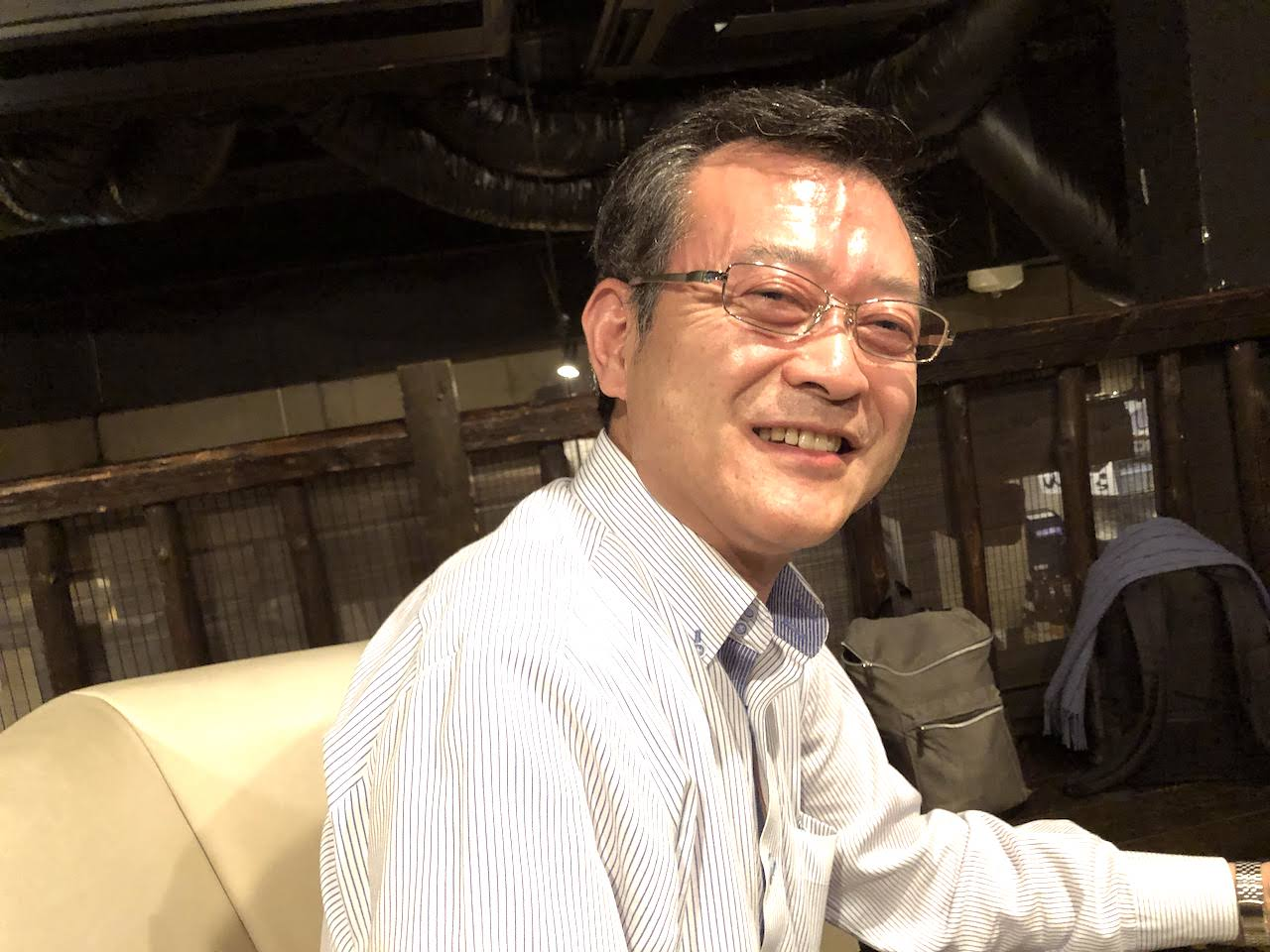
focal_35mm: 28
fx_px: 1027
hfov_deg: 63.4
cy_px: 476
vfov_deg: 49.7
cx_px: 635
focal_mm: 3.99
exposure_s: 1/5
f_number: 1.8
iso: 80
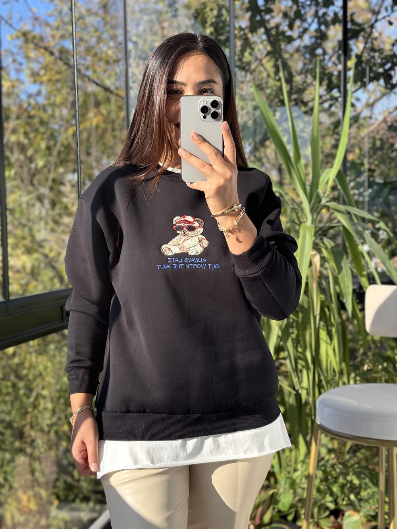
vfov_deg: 39.7
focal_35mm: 48
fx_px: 734
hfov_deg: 30.3
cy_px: 264
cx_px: 198
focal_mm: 6.76
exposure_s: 1/464
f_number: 1.78
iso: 64
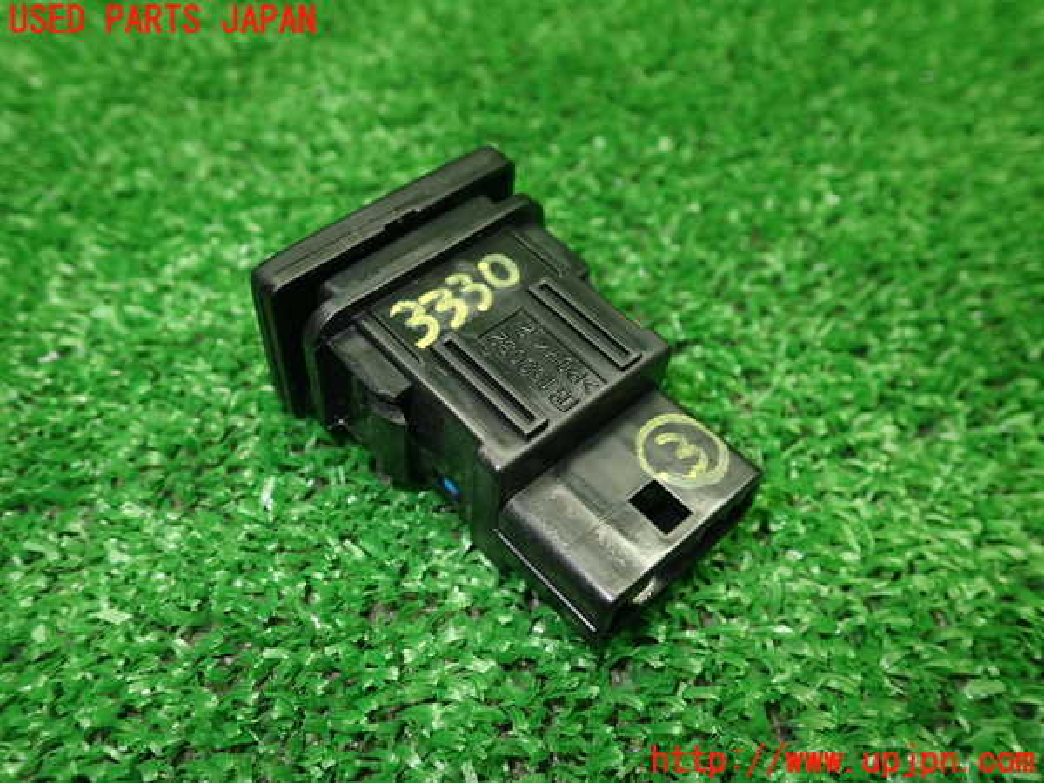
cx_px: 522
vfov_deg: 46.8
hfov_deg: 60.0
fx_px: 905
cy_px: 392
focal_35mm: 30
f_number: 2.3
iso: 500
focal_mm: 5.5
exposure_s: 1/125
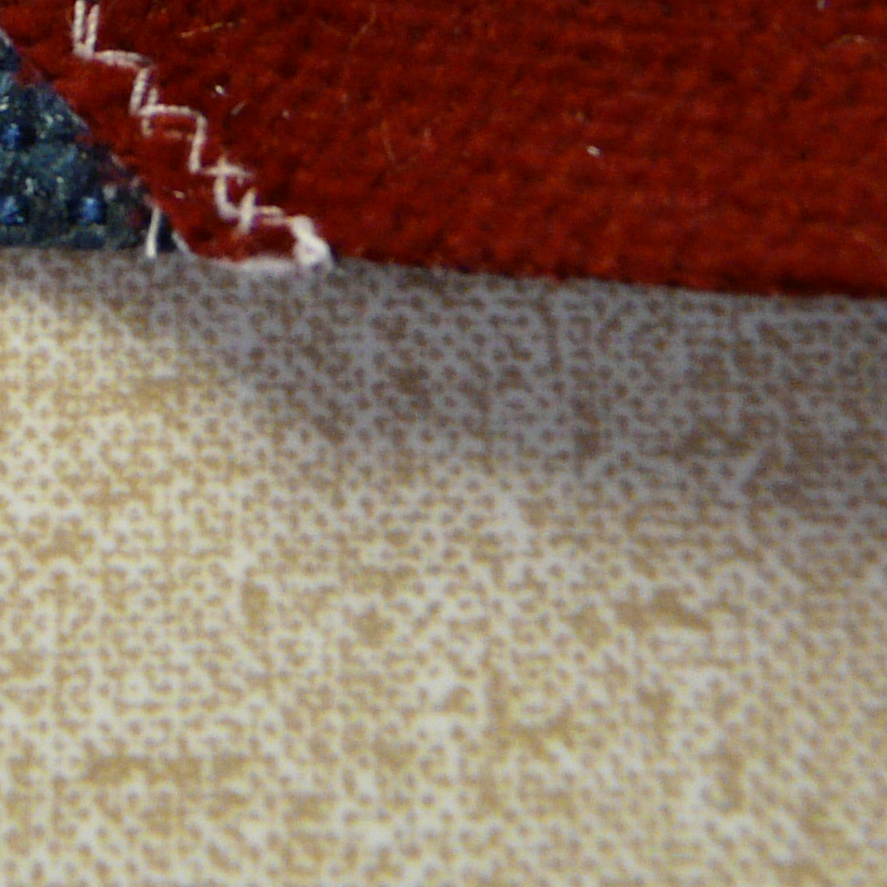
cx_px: -78
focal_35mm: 89
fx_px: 2580
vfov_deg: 18.6
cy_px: -154
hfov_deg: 18.8
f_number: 2.8
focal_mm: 4.8
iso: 200
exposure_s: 1/25
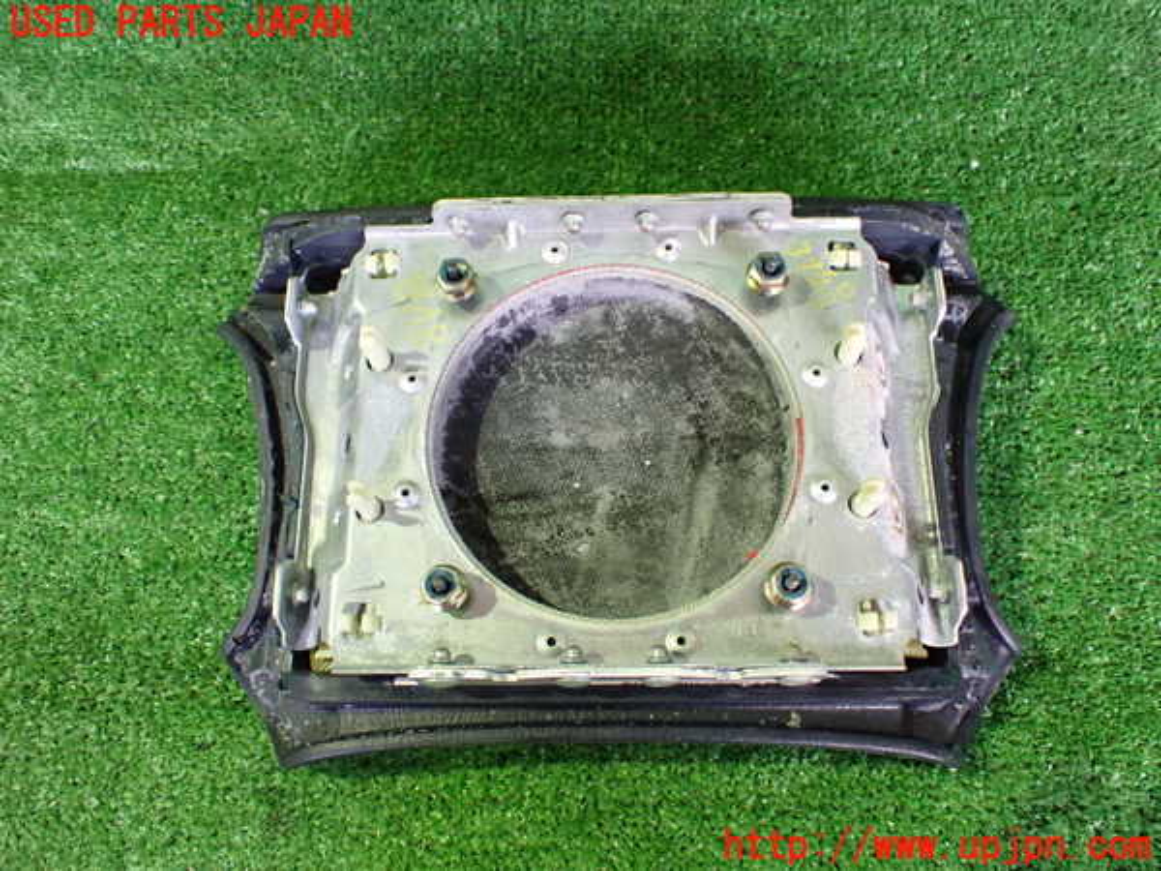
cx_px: 580
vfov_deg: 46.8
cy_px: 436
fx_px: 1006
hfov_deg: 60.0
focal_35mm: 30
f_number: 2.3
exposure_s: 1/30
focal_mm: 5.4
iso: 1000
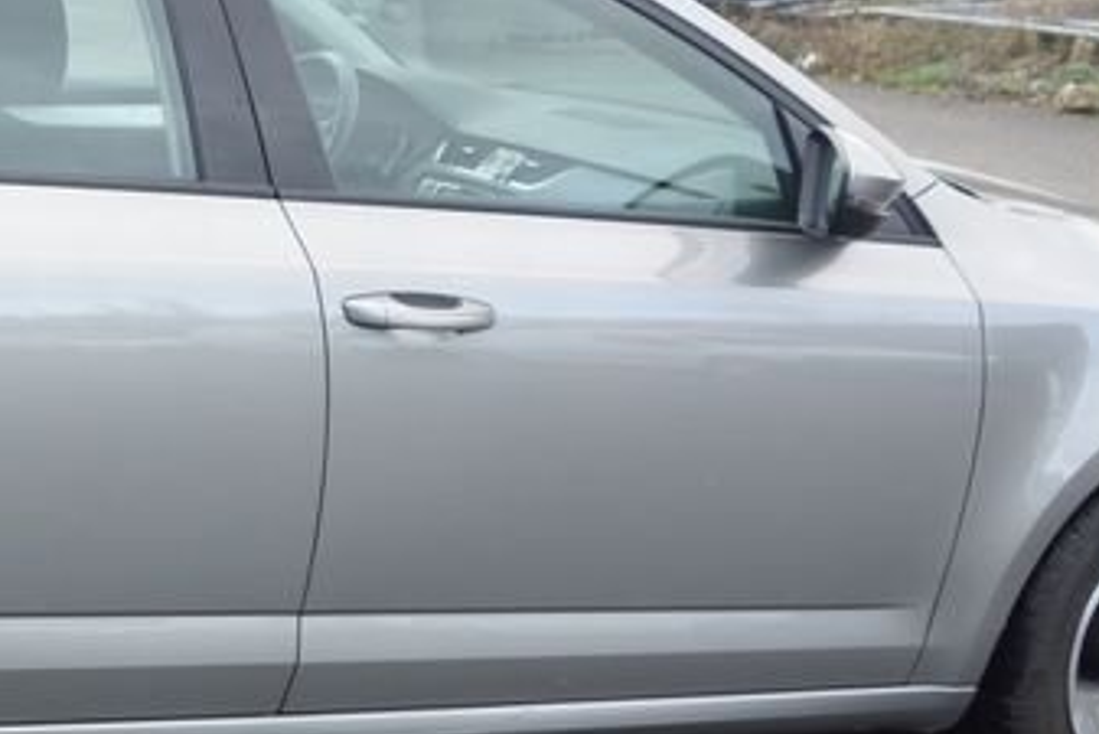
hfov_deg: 22.5
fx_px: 2596
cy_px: 374
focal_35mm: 85
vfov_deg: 16.1
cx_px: -111
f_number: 3.5
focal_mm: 10.4
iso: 125
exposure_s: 1/100
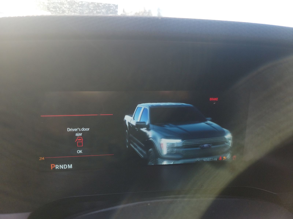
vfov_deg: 56.8
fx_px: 203
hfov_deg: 71.6
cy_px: 110
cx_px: 146
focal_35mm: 24
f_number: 1.8
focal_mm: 6.7
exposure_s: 1/119
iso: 50
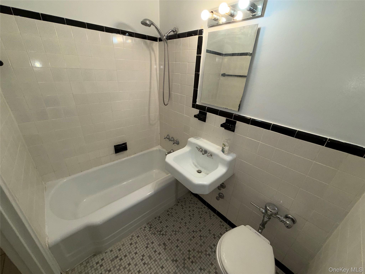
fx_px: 148
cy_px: 137
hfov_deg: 102.1
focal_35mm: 14
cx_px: 182
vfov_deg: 85.7
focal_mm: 2.22
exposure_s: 1/120
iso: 50
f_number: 2.2
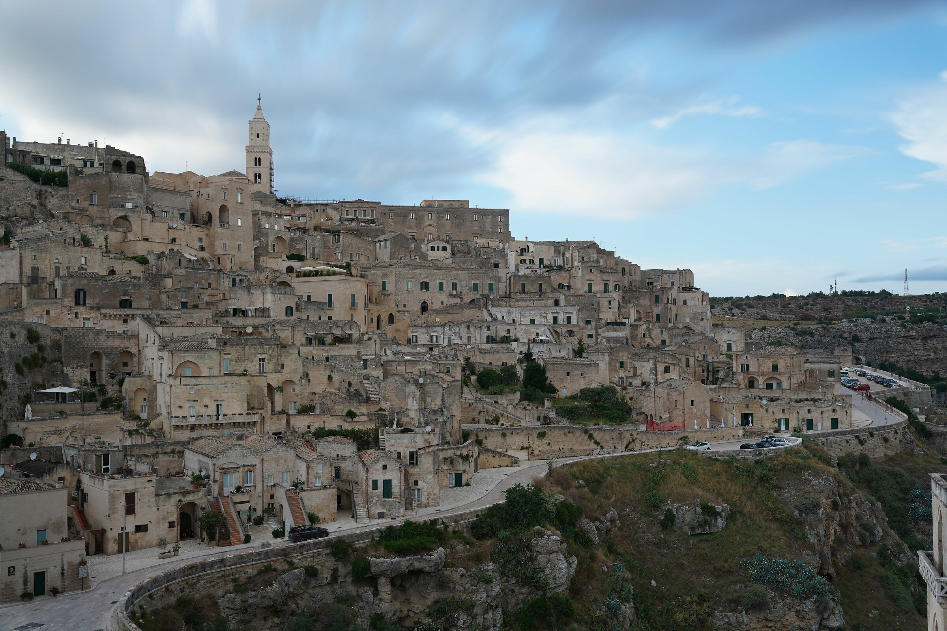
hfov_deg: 55.2
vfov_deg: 38.5
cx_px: 474
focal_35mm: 34
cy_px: 316
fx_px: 905
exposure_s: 47
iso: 100
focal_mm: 34.4
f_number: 9
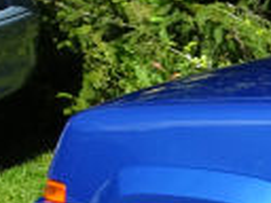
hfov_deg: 7.8
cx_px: 817
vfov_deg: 6.8
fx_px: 1707
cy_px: 131
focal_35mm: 218
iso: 80
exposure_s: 1/500
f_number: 4
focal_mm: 5.98
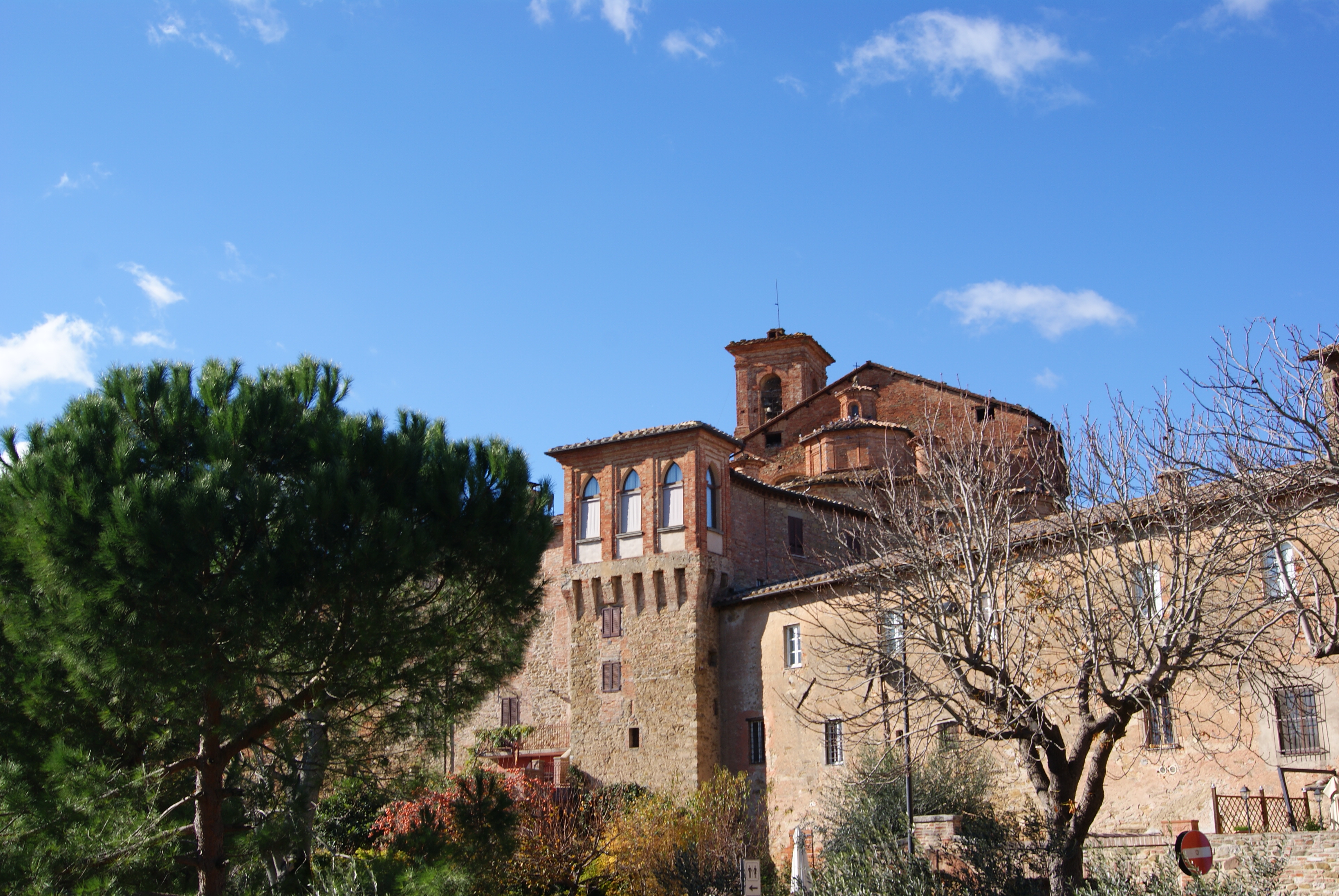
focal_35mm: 39
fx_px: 1452
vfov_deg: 34.3
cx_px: 670
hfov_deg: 49.5
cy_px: 448
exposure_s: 1/100
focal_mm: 26
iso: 100
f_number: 11
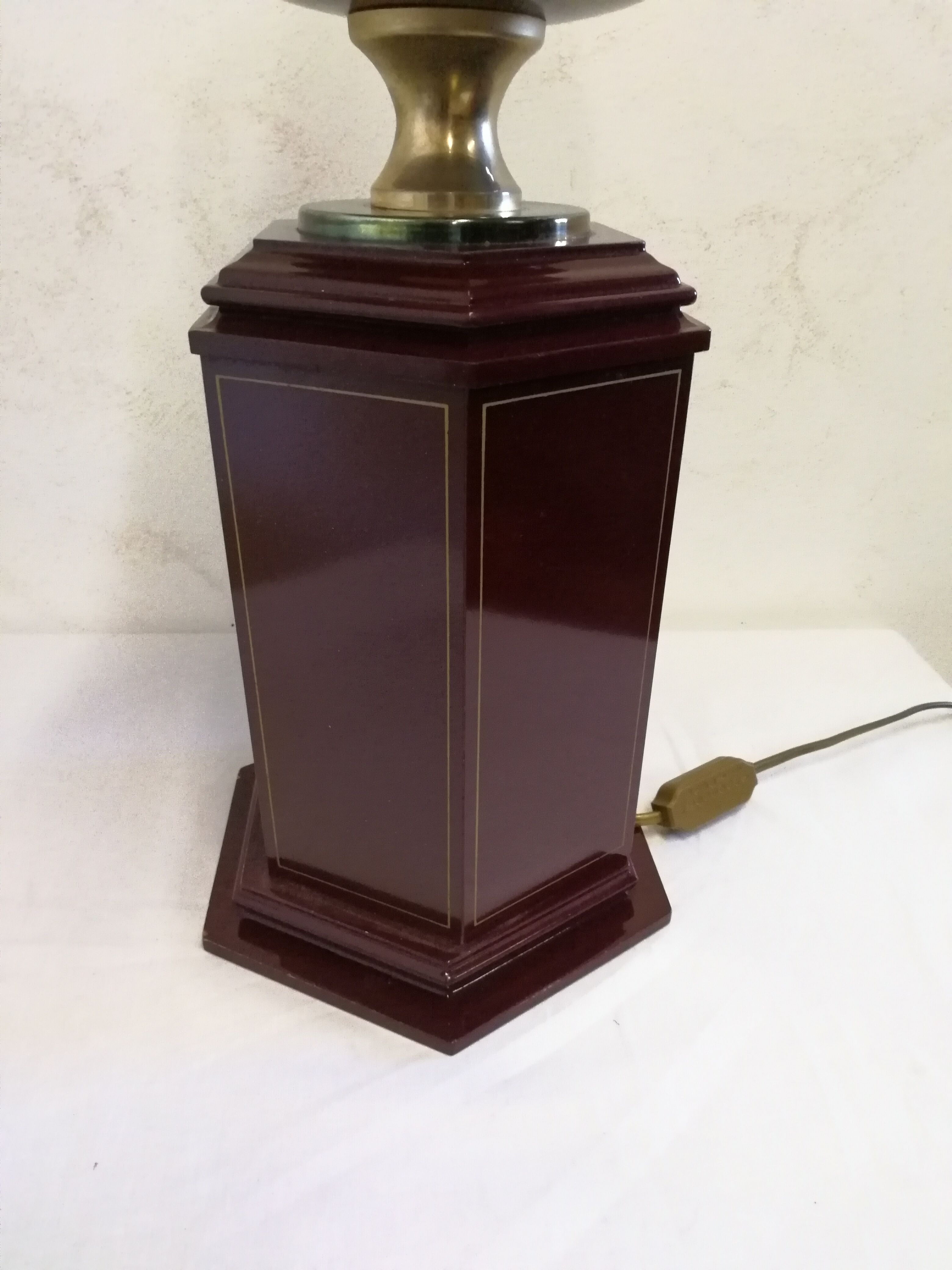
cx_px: 476
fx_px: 880
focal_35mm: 24
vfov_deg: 71.6
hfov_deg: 56.8
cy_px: 635
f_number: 2.2
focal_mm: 2.38
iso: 250
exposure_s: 1/100
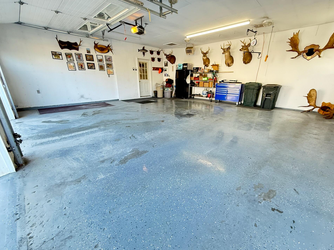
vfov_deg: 81.7
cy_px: 132
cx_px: 177
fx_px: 145
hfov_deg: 98.0
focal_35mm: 15
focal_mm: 2.22
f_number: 2.2
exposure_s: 1/60
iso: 200
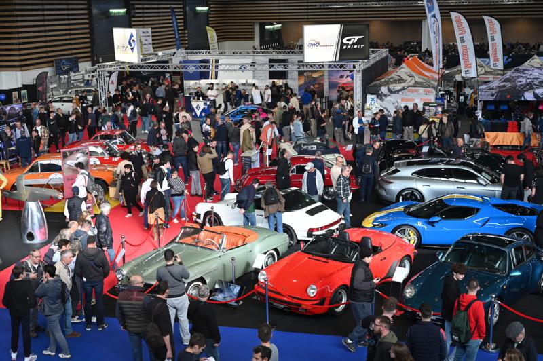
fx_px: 708
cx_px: 272
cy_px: 180
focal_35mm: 47
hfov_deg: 41.9
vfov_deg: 28.6
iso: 450
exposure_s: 1/125
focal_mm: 47
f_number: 4
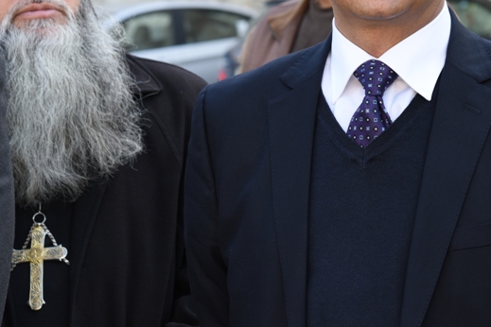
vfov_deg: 8.9
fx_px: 2100
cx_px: 345
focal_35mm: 154
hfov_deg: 13.3
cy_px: 40
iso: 500
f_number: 7.1
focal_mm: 78
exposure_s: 1/200
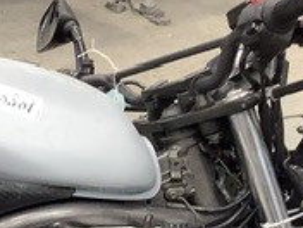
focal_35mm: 113
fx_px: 989
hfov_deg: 16.3
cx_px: -114
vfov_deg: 12.6
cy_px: 314
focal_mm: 3.3
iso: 80
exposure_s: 1/50
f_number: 2.4
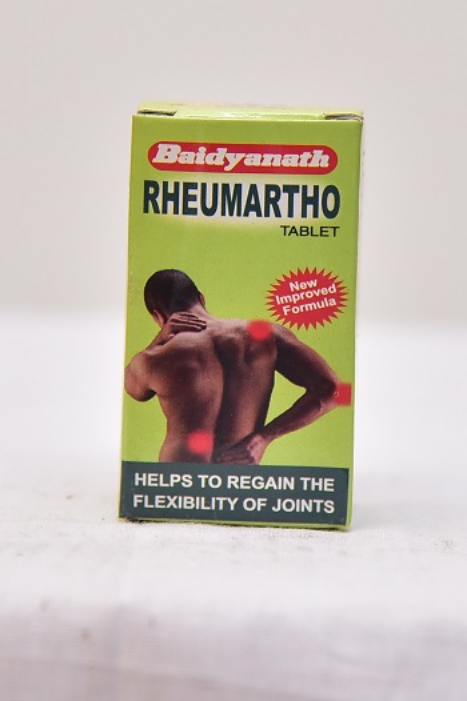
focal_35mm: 98
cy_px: 350
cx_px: 234
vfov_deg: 20.8
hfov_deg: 13.9
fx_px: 1909
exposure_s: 1/125
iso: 1600
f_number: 4.5
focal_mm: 98
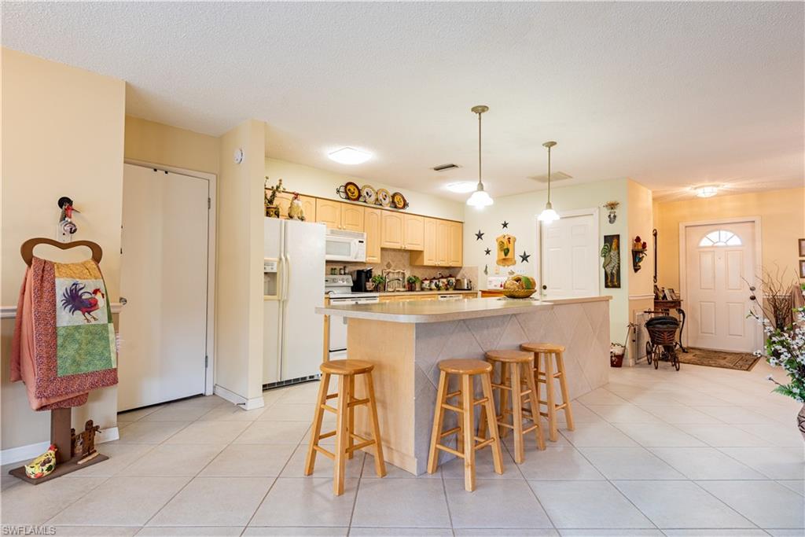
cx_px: 402
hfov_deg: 96.7
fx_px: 358
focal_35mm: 16
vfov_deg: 73.8
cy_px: 268
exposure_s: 1/40
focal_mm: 16
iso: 200
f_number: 8
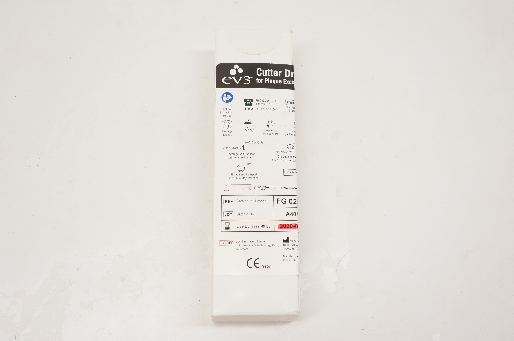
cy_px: 170
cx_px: 257
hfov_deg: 48.0
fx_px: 578
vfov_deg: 32.9
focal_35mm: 40
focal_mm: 27
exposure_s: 1/125
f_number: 7.1
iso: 800
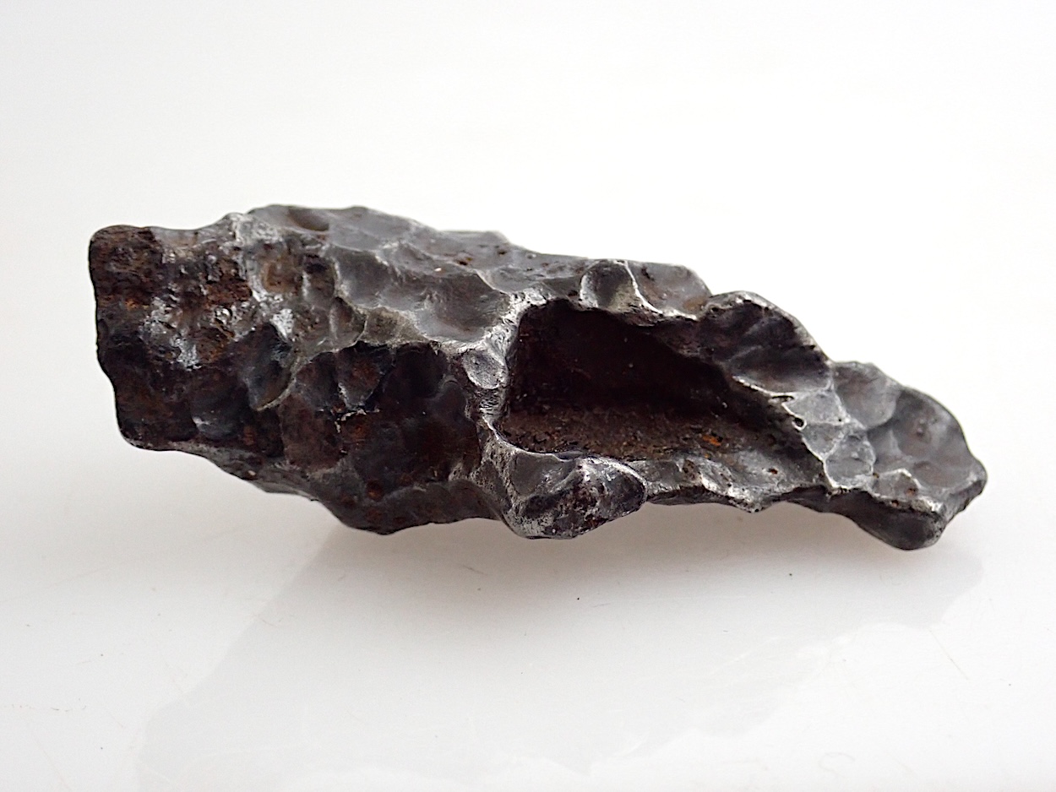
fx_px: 2502
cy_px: 396
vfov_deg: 18.0
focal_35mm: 82
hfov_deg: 23.8
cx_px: 528
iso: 640
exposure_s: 1/80
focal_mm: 14.62
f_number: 4.3
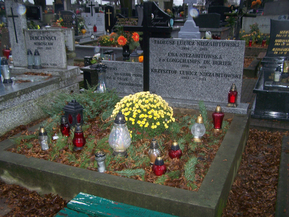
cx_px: 144
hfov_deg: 48.9
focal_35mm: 38
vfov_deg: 37.8
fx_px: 317
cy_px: 108
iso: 160
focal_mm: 6.3
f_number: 2.8
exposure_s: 1/60
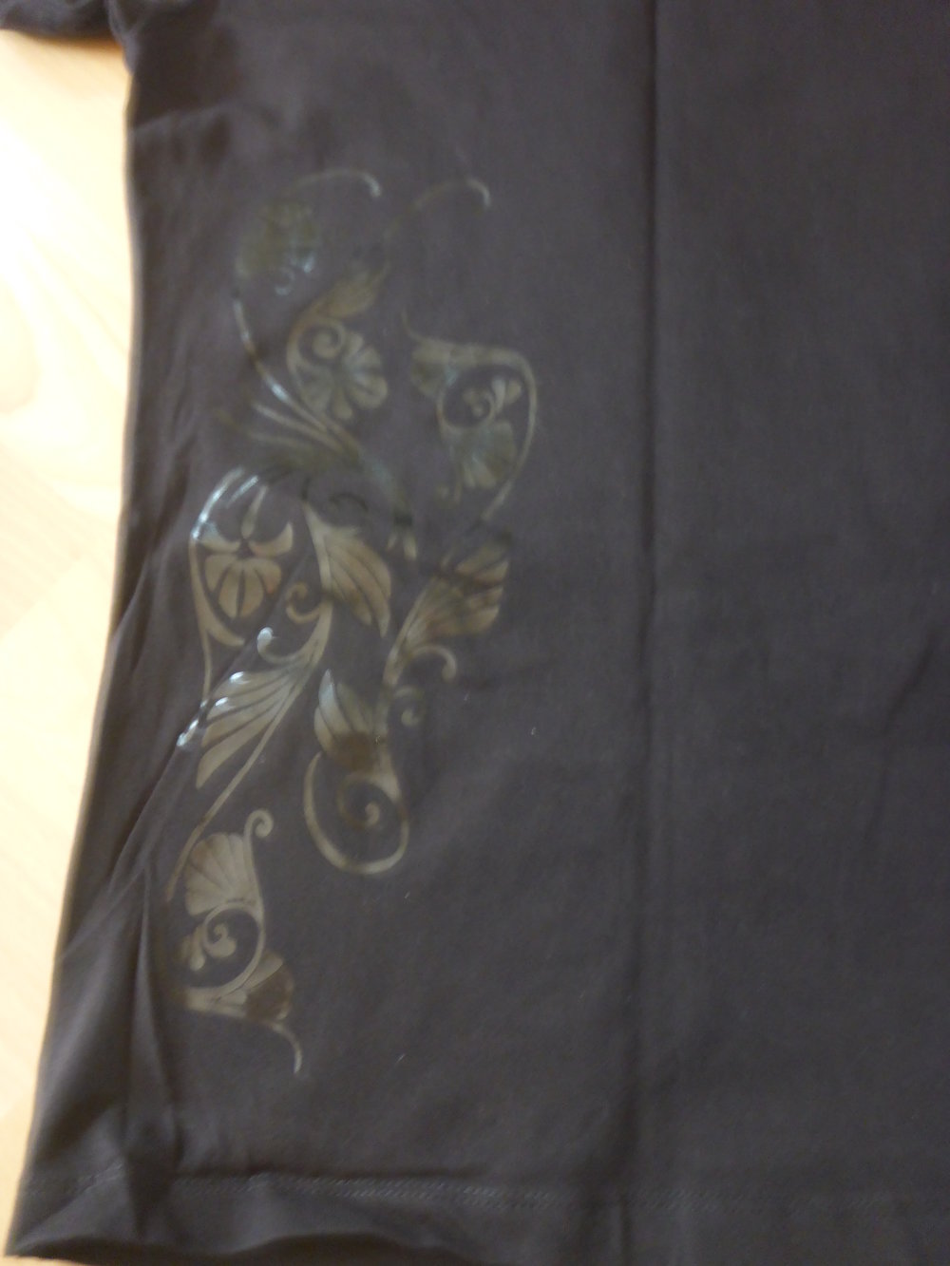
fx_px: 1024
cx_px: 475
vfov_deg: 63.4
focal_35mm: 28
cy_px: 633
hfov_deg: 49.8
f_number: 3.3
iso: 400
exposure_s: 1/4
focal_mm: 4.9
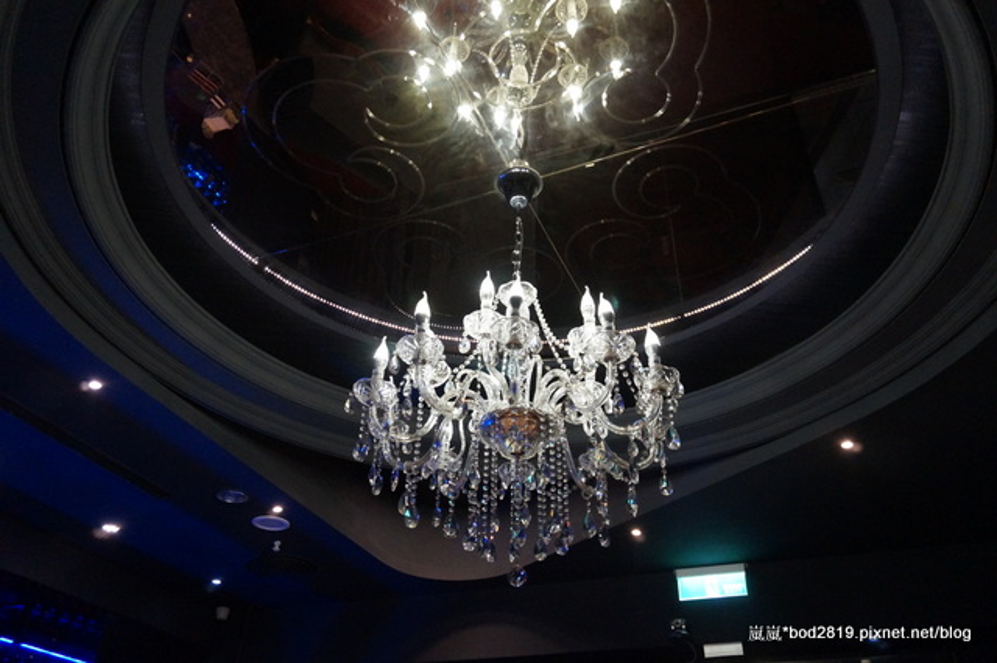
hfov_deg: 62.0
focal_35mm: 30
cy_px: 332
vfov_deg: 43.6
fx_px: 830
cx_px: 498
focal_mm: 20
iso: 3200
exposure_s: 1/160
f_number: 4
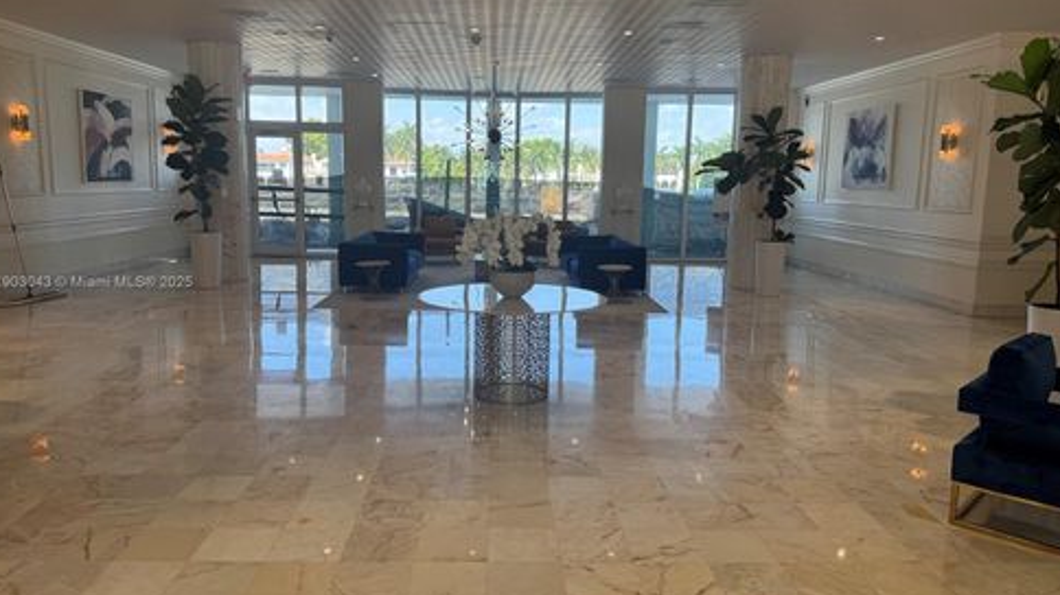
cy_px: 283
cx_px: 521
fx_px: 759
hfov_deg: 69.9
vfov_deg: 42.9
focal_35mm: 27
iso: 100
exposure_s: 1/151
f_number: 1.78
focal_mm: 6.76
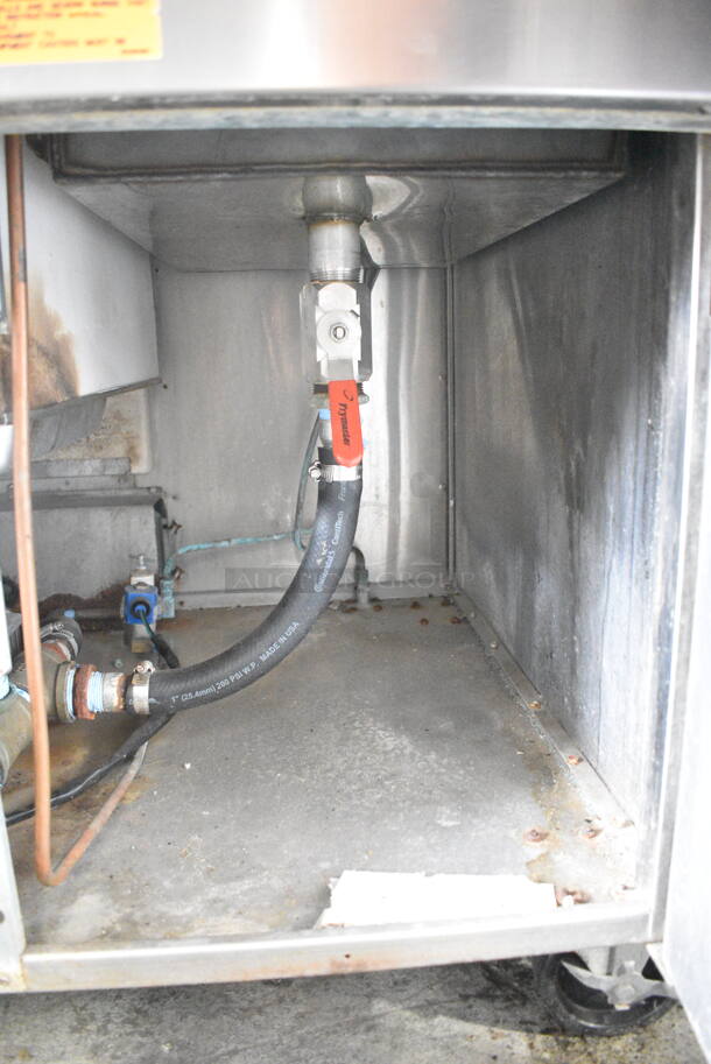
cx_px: 356
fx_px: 799
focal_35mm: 27
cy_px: 532
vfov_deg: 67.3
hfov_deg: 48.0
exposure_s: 1/30
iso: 9000
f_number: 3.5
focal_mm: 18
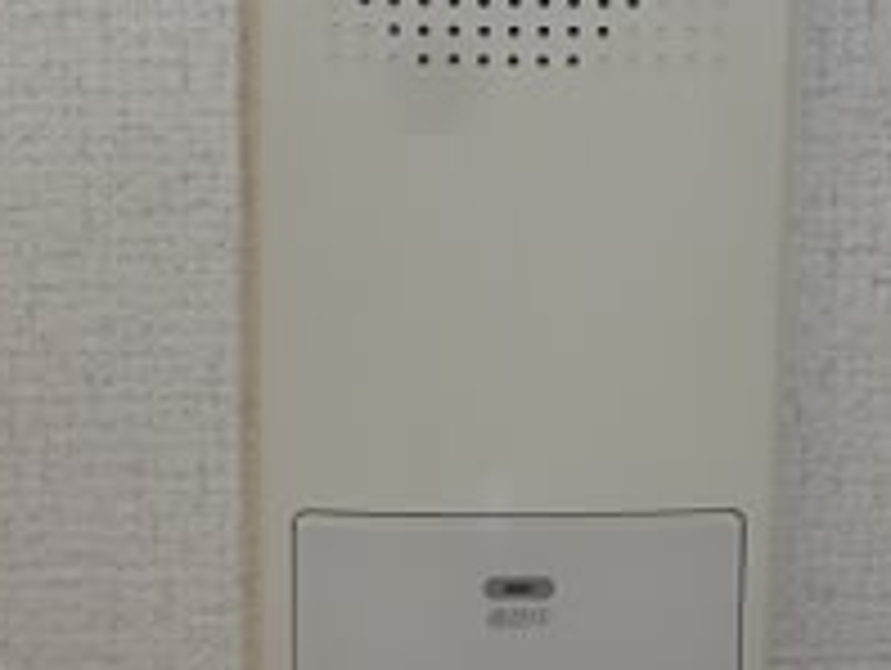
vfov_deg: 18.3
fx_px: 2062
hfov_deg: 24.4
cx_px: 490
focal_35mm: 80
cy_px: 119
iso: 100
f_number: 3.1
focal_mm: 5
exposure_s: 1/60
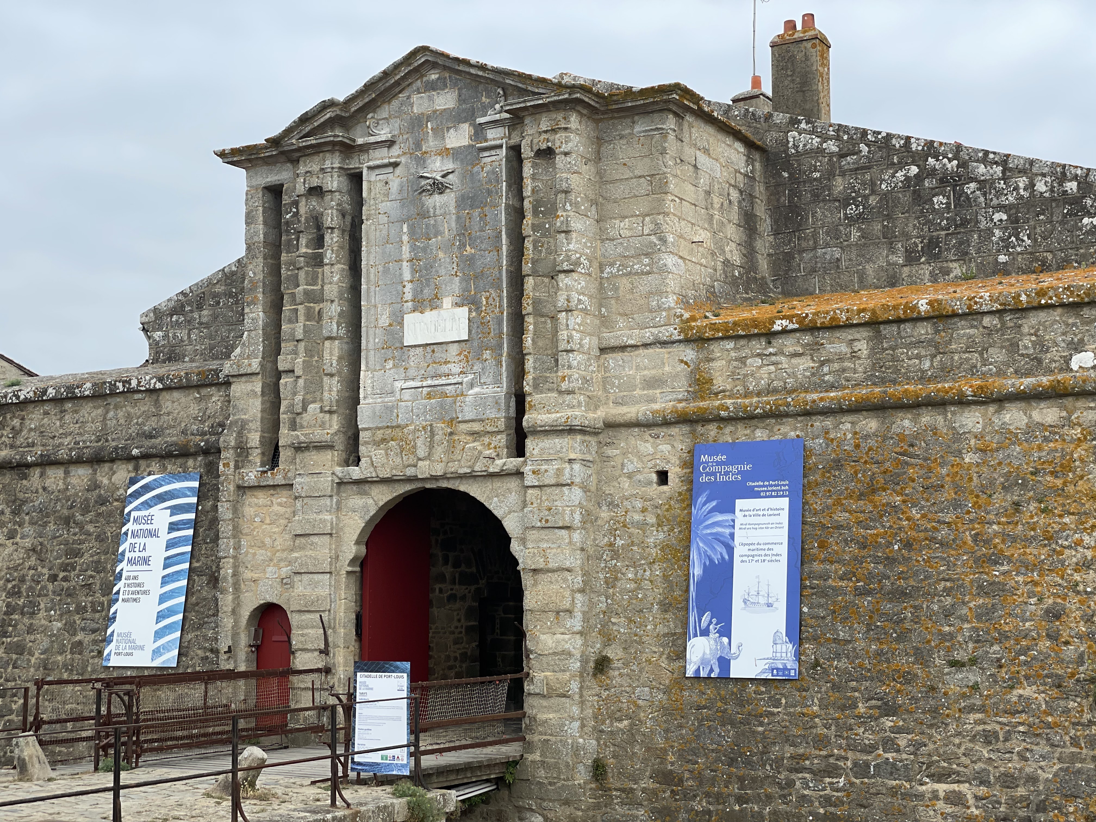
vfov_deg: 28.0
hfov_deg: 36.8
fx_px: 1646
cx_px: 548
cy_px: 411
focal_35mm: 52
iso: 25
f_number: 2
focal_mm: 6
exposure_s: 1/685
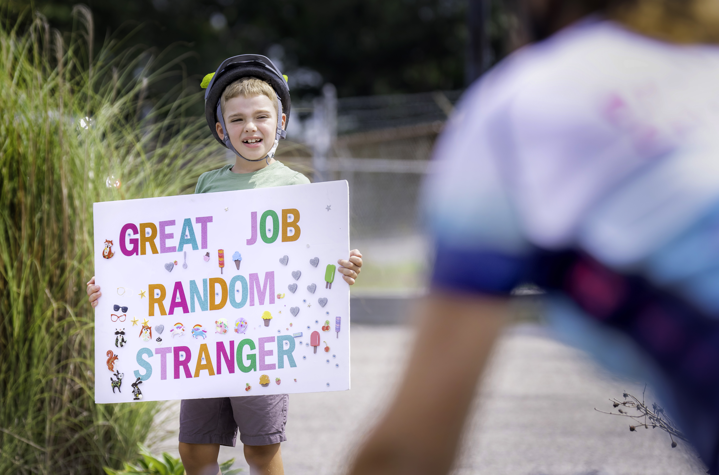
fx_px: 2390
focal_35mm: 120
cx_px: 360
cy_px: 238
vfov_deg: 11.4
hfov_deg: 17.1
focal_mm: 120
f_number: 2.8
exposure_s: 1/1600
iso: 100
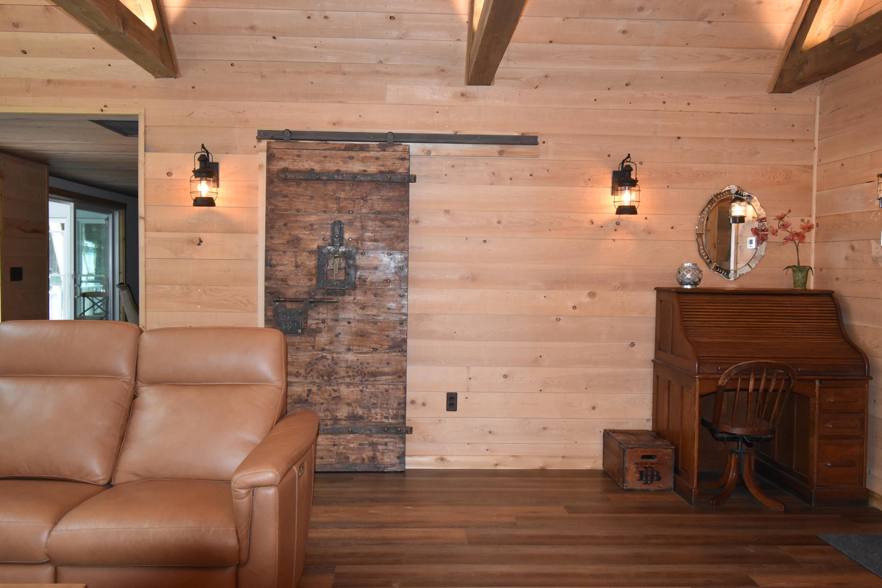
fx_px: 735
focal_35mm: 30
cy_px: 294
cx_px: 441
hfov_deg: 61.9
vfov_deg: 43.6
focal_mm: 20
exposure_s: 1/60
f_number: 5.6
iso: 2200
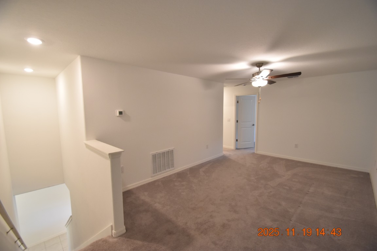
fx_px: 157
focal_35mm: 15
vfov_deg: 77.3
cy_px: 126
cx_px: 188
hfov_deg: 100.4
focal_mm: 10
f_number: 3.5
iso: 800
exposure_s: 1/60
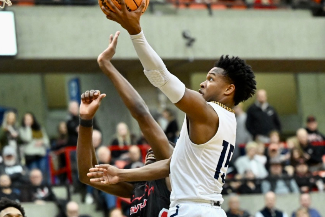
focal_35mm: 170
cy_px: 132
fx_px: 1535
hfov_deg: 12.1
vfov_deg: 8.1
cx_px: 180
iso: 8000
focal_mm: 100
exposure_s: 1/1250
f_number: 2.8
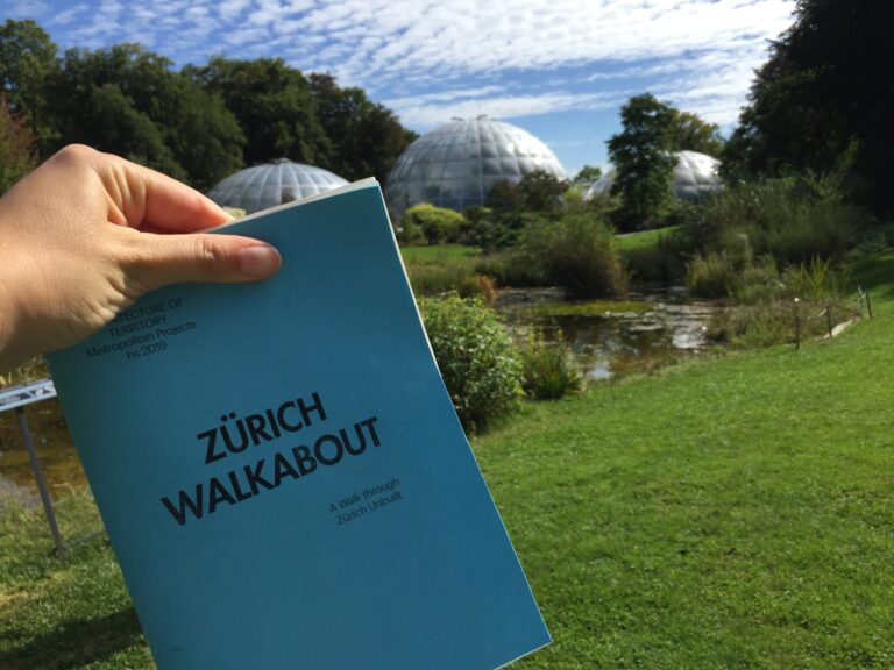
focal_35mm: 29
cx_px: 447
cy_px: 335
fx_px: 749
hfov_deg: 61.7
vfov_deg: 48.2
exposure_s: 1/2326
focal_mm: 4.15
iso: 32
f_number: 2.2
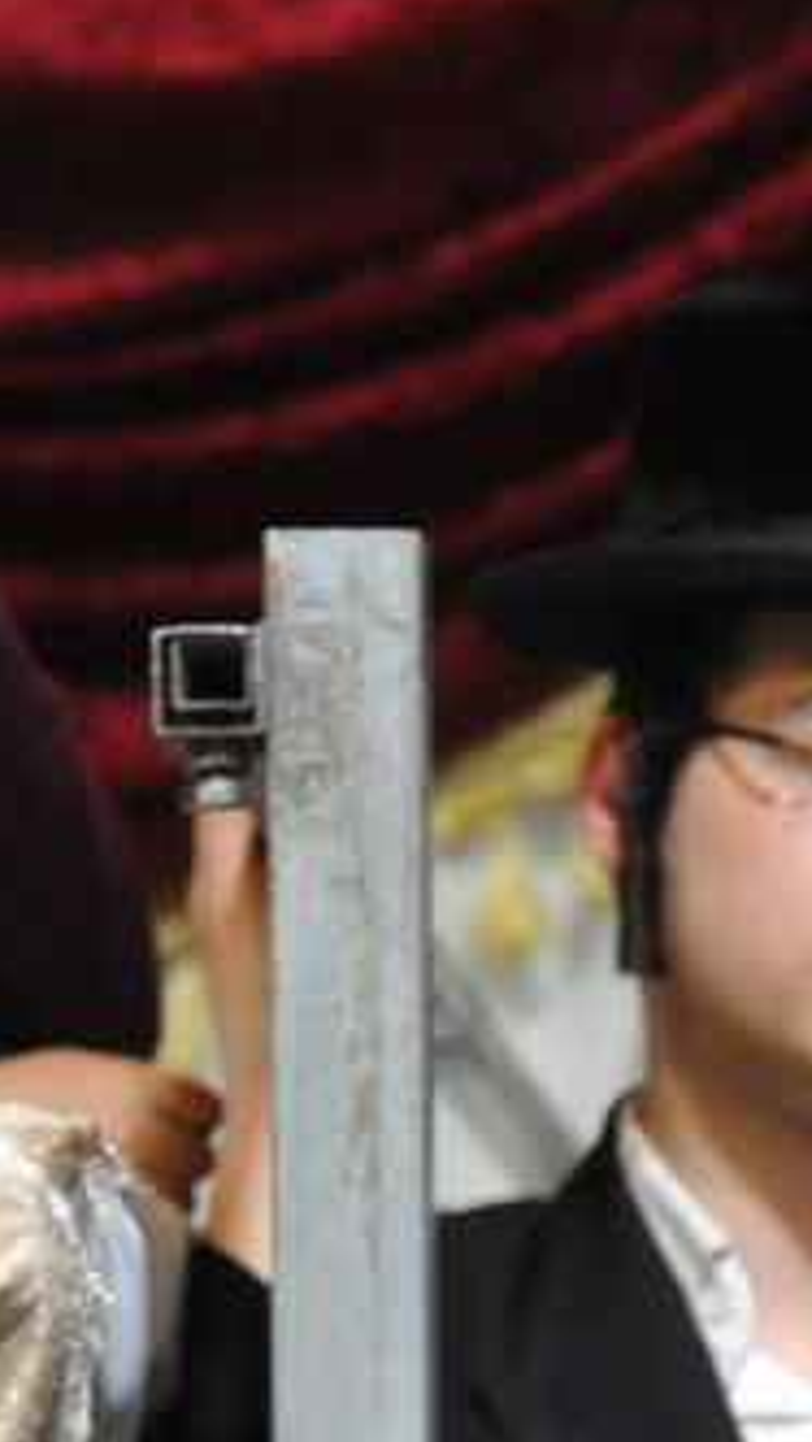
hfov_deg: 1.7
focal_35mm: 728
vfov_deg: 3.0
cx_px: 2953
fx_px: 27838
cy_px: 1279
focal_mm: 165
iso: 1600
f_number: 4.5
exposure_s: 1/160
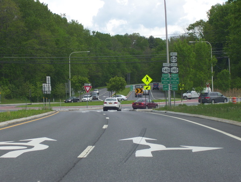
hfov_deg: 18.2
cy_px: 91
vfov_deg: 13.7
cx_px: 120
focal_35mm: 108
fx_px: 753
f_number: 4.6
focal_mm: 18
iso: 80
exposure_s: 1/250
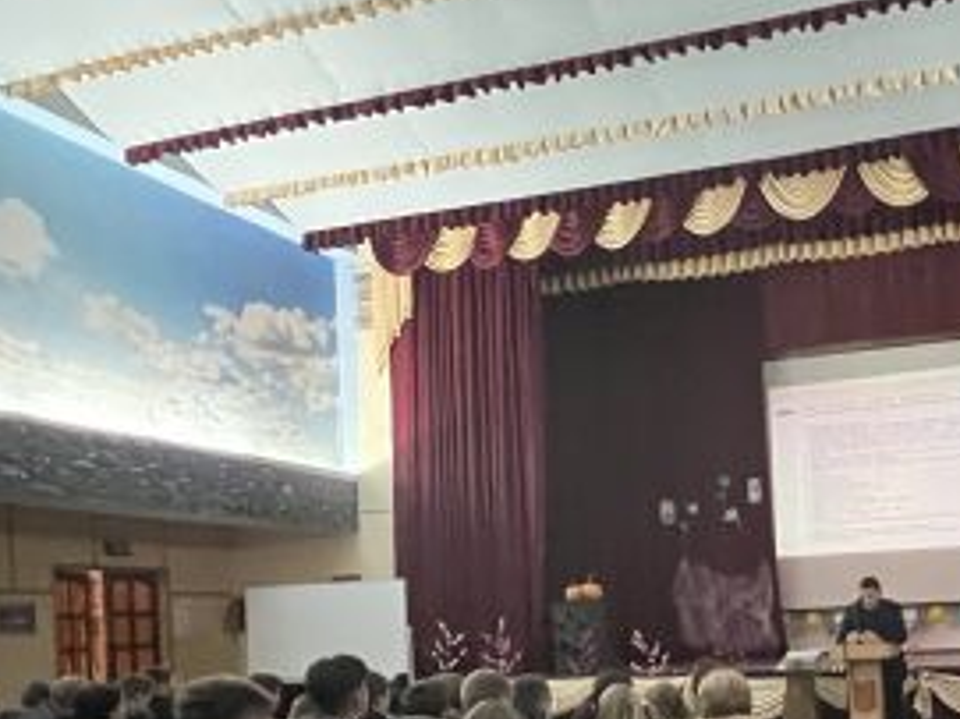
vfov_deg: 36.6
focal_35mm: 37
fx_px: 1026
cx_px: 790
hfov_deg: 47.0
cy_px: 627
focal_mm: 1.57
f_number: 1.8
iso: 1250
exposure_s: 1/34
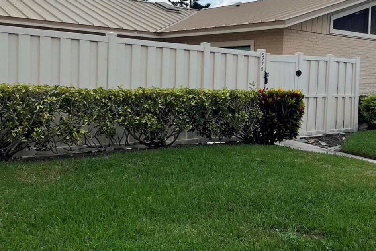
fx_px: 459
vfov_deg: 30.3
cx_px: 216
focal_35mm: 44
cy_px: 90
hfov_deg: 44.4
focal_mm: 5.7
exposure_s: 1/4115
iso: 50
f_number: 1.5
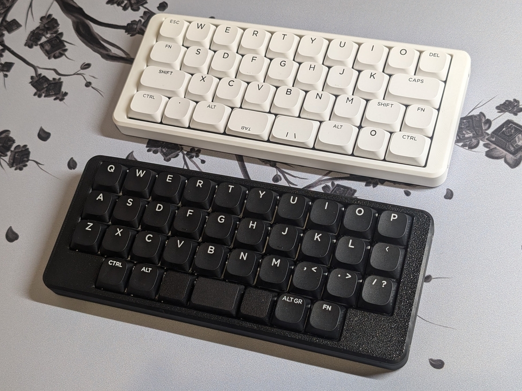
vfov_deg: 29.1
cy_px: 194
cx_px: 264
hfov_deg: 38.2
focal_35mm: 50
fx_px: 754
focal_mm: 6.9
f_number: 1.68
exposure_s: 1/51.5
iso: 34
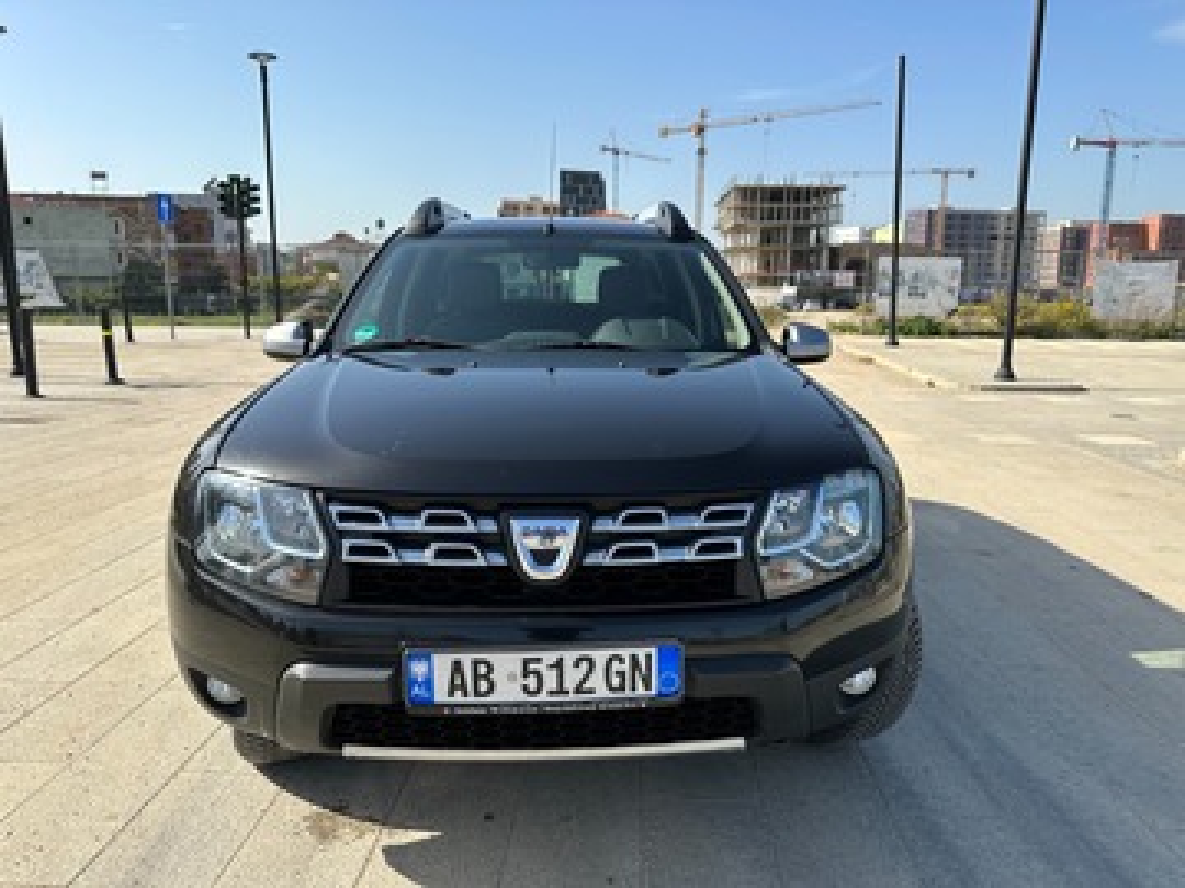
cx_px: 592
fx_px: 822
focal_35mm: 24
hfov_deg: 71.6
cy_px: 444
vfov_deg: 56.8
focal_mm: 6.86
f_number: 1.78
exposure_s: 1/3597
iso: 80
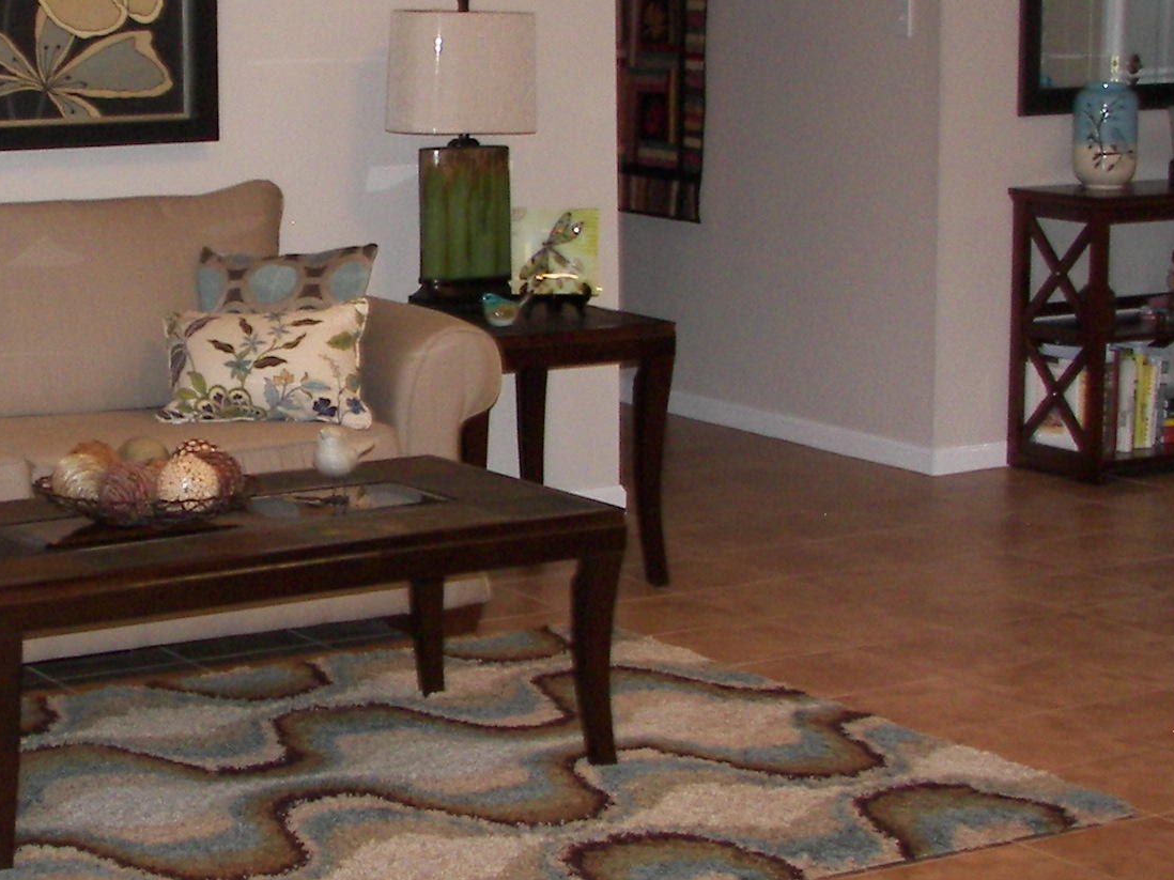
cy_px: 278
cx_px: 288
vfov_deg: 17.3
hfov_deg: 22.8
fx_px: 2882
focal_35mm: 85
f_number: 2.8
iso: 125
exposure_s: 1/30
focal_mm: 6
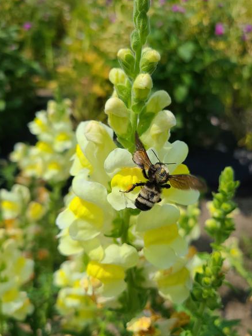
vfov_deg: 58.4
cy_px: 171
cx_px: 137
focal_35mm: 31
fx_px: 301
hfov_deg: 45.4
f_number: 1.8
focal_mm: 5.4
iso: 40
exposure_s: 1/3677
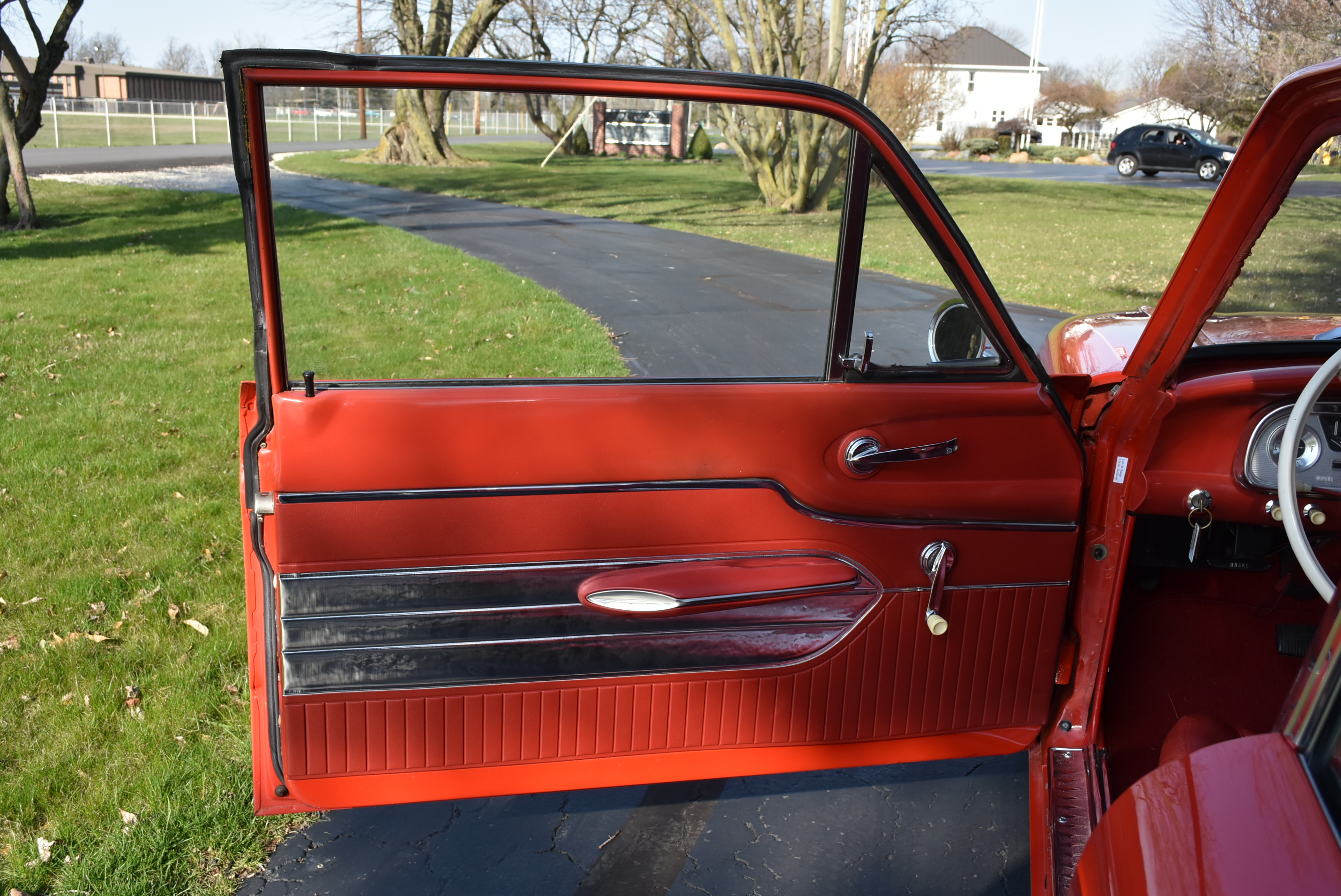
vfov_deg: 40.0
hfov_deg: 57.2
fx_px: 1230
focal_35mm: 33
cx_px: 670
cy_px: 448
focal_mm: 22
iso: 450
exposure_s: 1/500
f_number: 8
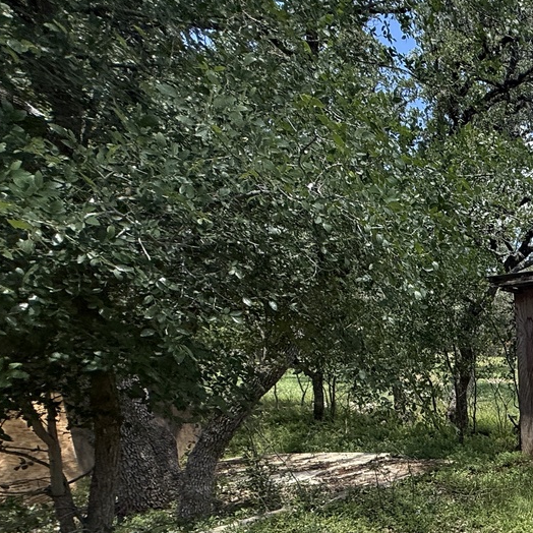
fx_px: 592
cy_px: 414
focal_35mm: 34
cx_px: 701
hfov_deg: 34.0
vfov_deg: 46.3
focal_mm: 2.22
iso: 64
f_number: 2.2
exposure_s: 1/830
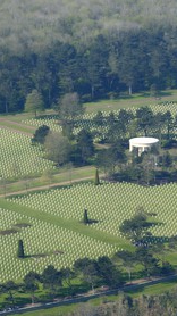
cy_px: 158
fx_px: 2650
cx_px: 110
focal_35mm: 317
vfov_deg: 6.8
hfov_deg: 3.8
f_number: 5
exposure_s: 1/1600
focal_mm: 200
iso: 400
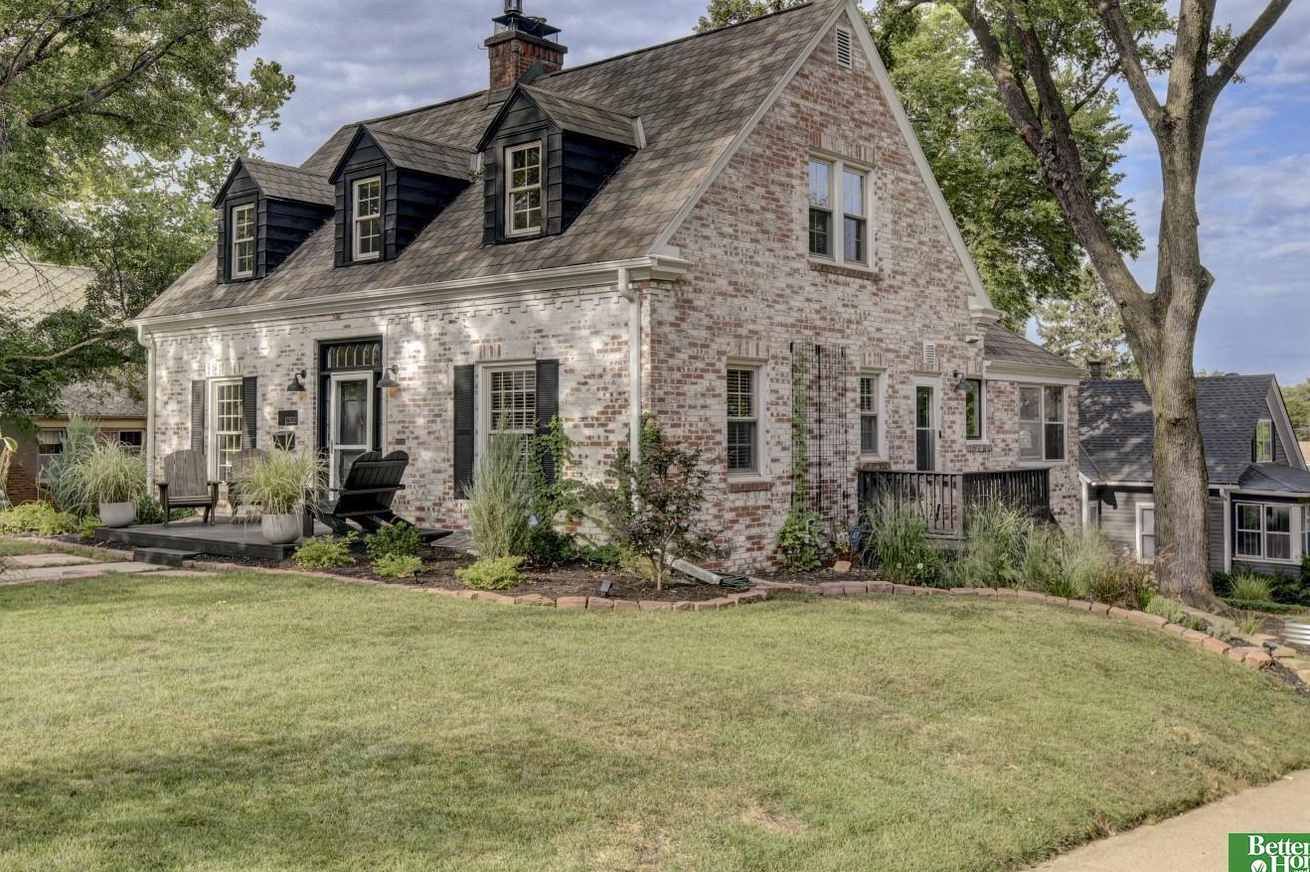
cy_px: 363
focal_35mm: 35
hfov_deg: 55.0
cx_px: 662
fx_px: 1259
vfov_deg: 38.1
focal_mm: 19
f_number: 8
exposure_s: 1/200
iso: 400
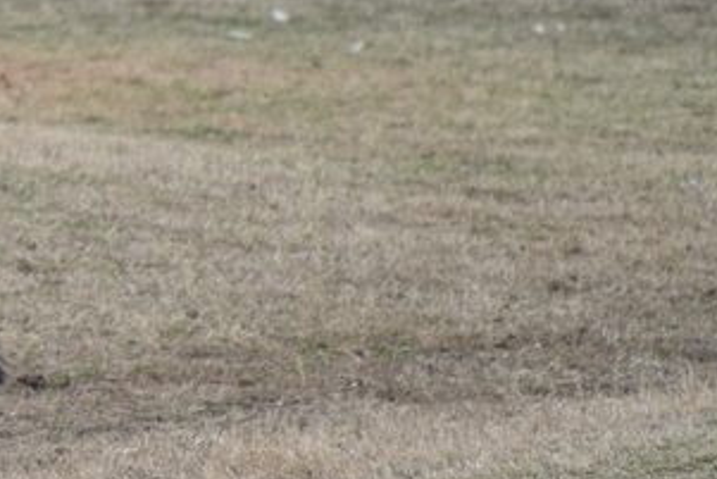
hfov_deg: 1.7
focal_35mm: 1192
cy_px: -210
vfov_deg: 1.2
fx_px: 23751
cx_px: -593
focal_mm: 280
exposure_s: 1/640
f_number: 5.6
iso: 320
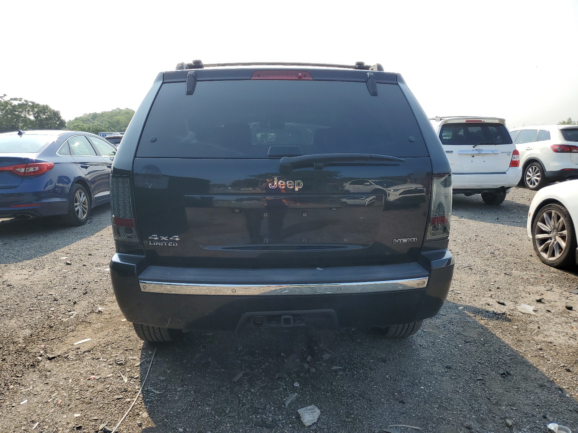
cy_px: 216
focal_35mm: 26
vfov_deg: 53.1
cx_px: 289
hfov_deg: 67.3
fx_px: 434
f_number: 1.5
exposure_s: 1/2500
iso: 50
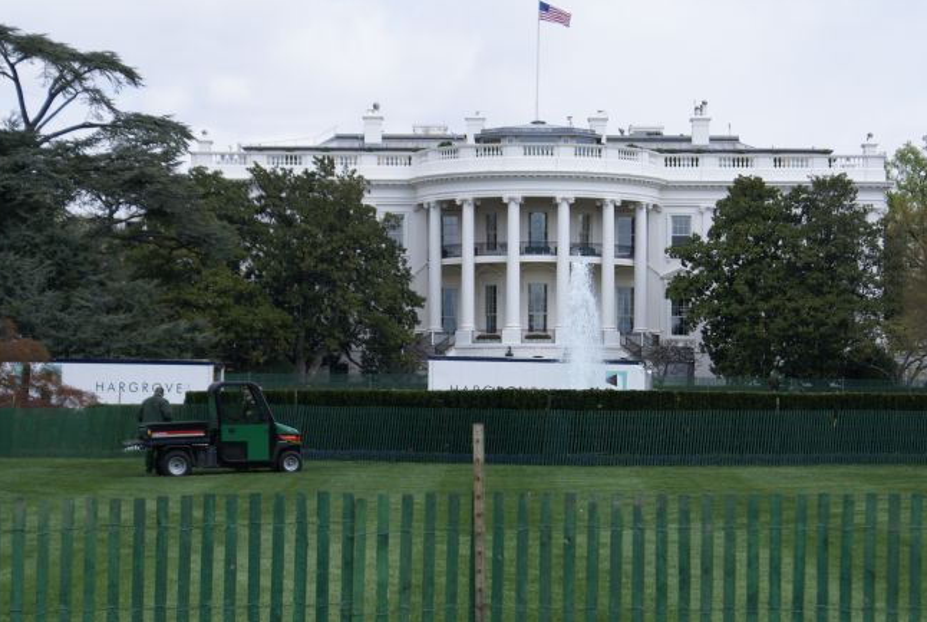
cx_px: 538
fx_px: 3353
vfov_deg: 10.6
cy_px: 333
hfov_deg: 15.7
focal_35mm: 130
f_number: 8
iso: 100
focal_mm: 70
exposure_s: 1/250
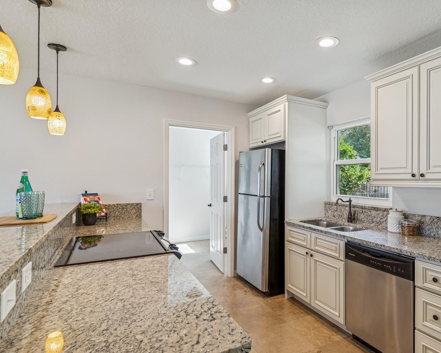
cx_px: 263
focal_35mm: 20
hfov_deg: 79.5
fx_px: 261
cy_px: 177
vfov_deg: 68.1
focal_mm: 11.5
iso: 100
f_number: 7.1
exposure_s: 1/6
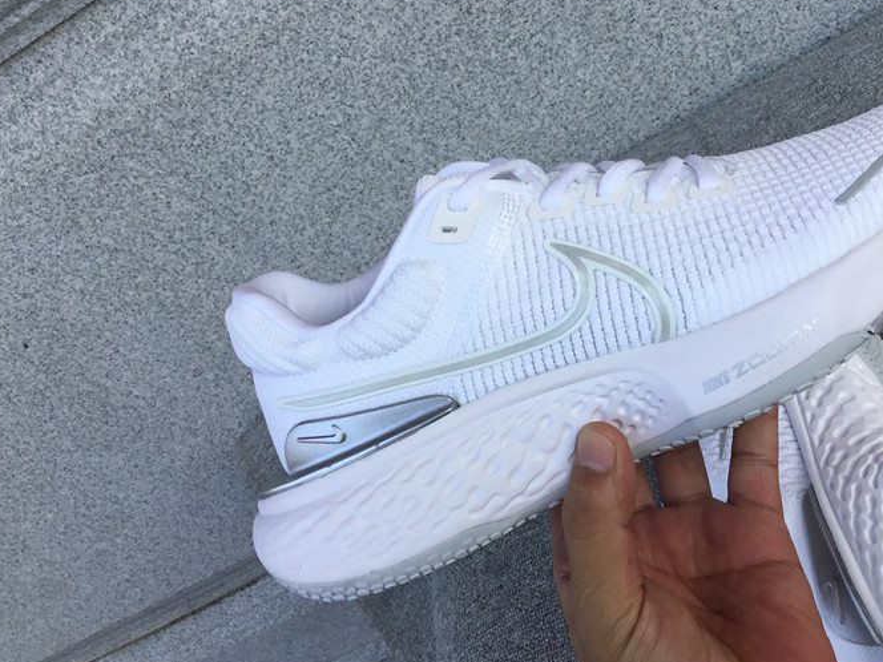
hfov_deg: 44.4
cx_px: 556
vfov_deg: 34.2
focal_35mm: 42
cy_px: 259
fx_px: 1071
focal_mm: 3.3
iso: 25
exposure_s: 1/450
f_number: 2.4
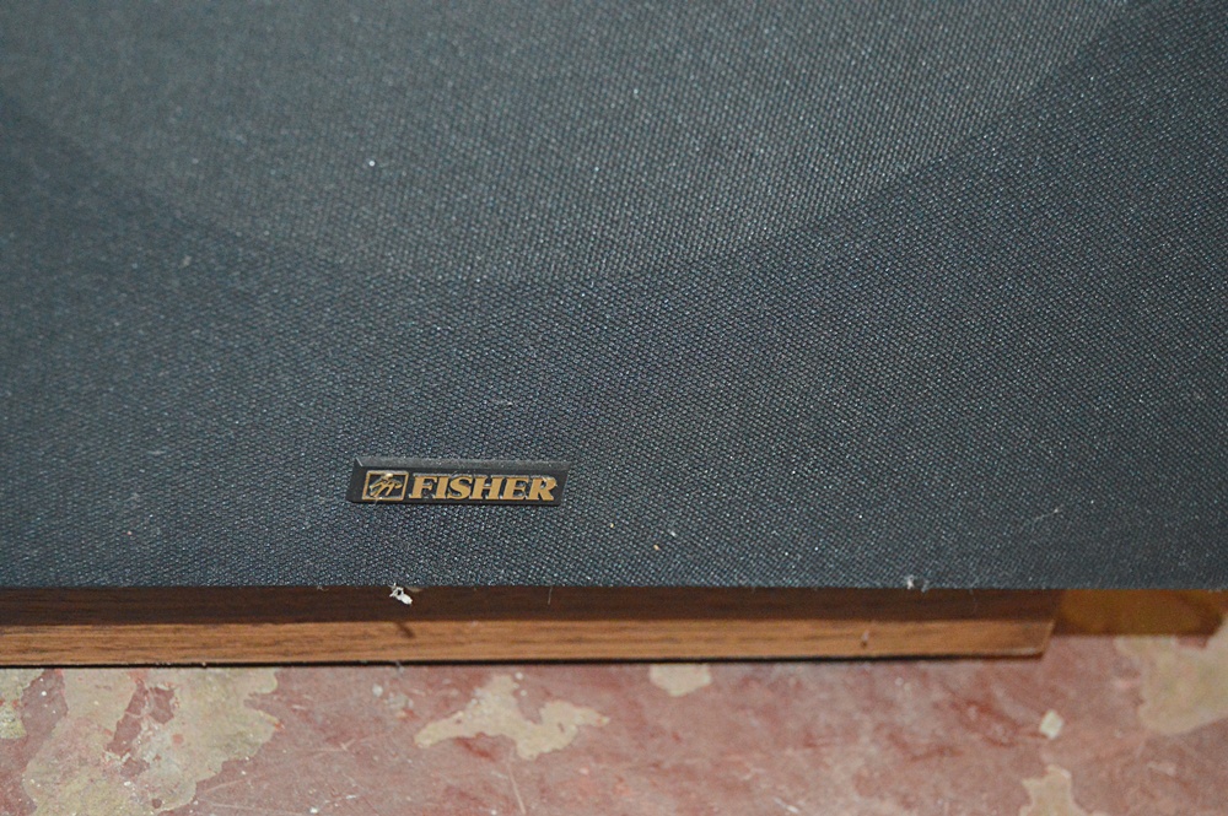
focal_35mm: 60
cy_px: 408
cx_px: 614
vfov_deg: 22.6
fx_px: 2045
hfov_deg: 33.4
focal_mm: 40
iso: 3200
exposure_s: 1/60
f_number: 5
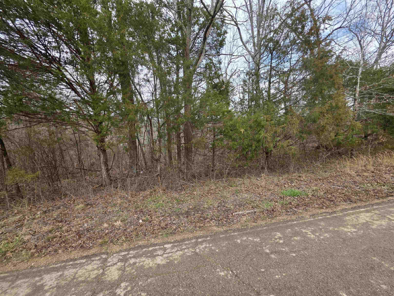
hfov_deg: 106.2
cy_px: 148
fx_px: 148
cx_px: 197
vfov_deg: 89.9
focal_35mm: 13
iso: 40
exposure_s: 1/363
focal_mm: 2.2
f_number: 1.9
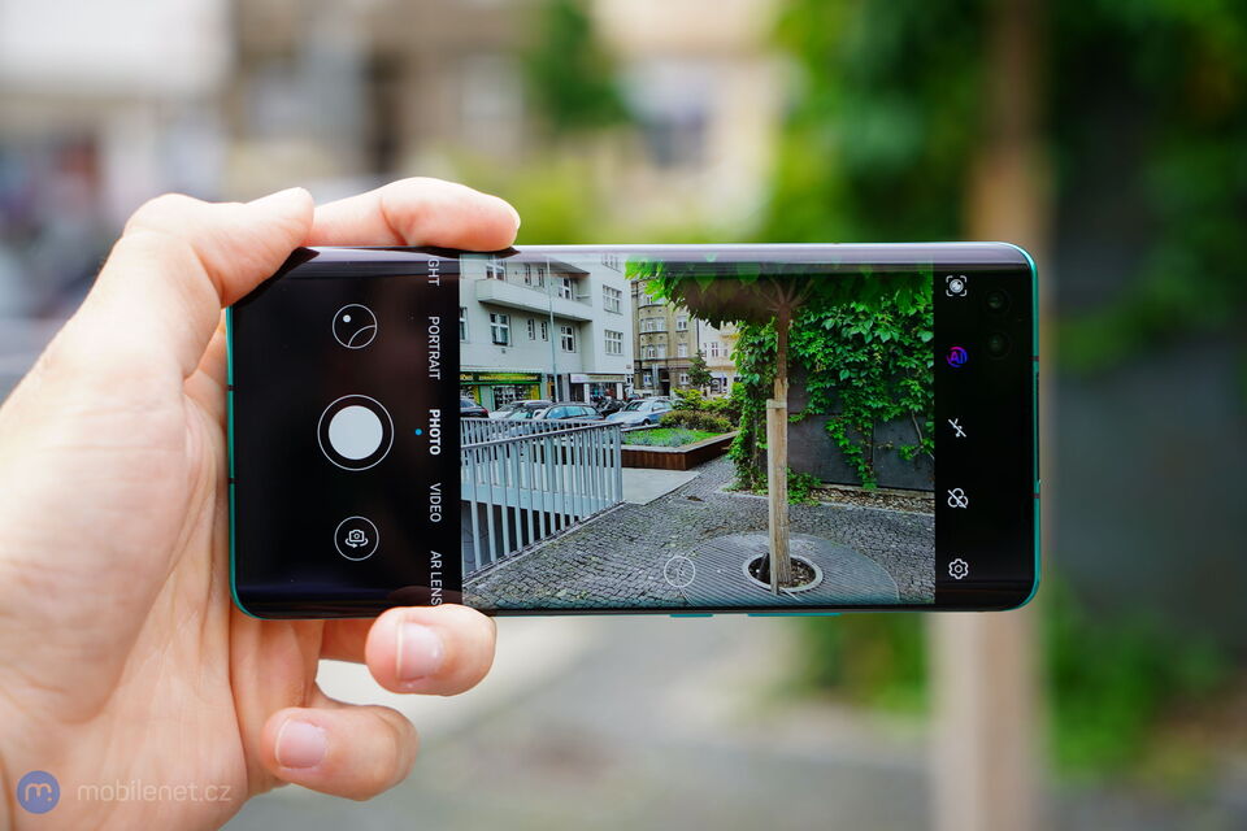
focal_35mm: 58
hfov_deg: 34.5
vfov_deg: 23.4
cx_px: 624
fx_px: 2009
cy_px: 416
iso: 100
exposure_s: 1/60
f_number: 4.5
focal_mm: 58
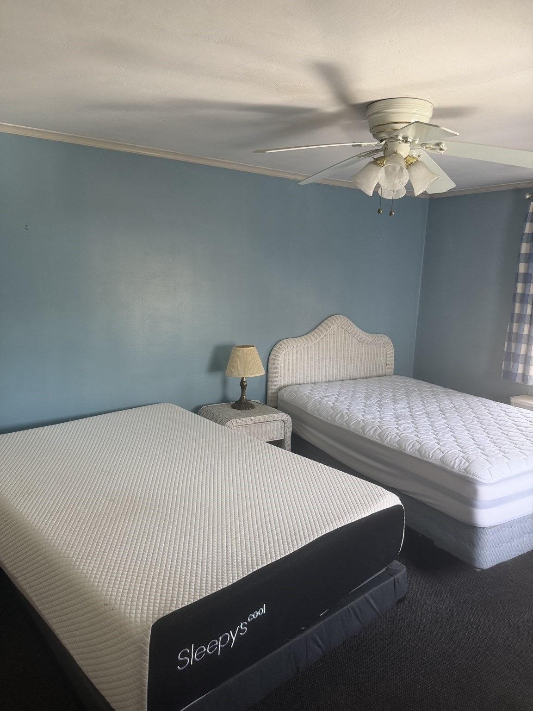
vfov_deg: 71.6
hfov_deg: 56.8
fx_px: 493
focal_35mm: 24
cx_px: 266
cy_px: 356
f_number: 1.78
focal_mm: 6.76
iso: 200
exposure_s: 1/85
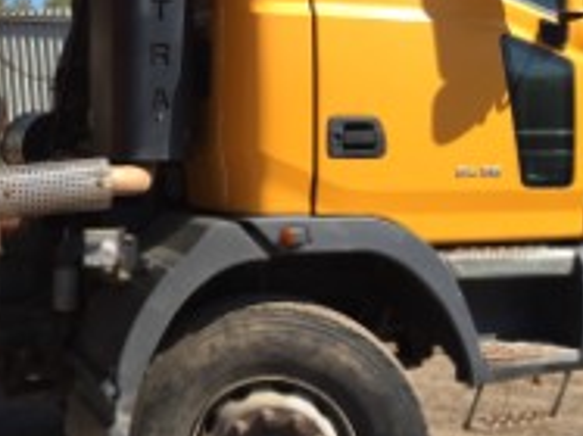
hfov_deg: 29.5
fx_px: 1044
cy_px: 165
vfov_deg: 23.6
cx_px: 25
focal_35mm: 62
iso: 32
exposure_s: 1/1130
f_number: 2.2
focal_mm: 4.15
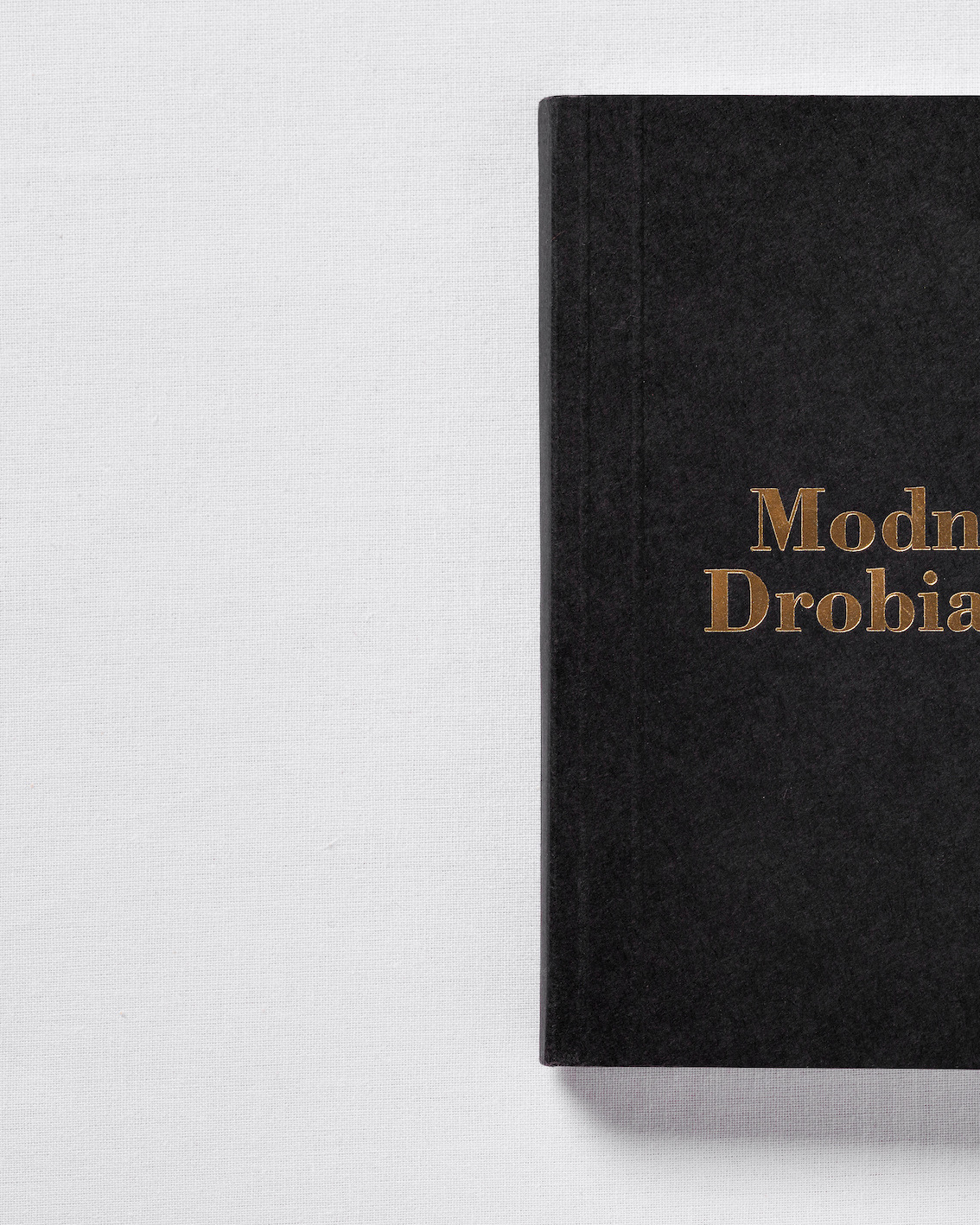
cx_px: 882
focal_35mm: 157
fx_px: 5693
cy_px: 577
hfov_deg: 9.8
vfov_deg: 12.3
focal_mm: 120
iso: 400
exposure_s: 1/100
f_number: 11
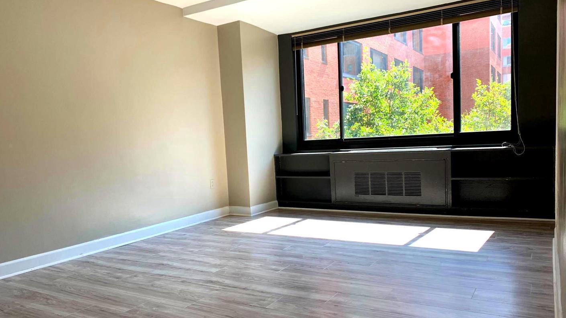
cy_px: 181
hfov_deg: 66.1
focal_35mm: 29
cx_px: 283
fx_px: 435
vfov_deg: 40.1
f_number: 1.8
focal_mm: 4.25
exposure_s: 1/122
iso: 25
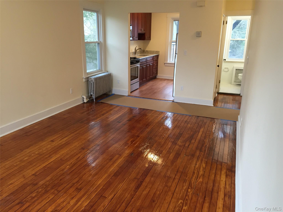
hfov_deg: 61.7
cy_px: 106
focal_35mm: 29
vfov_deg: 48.2
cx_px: 142
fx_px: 237
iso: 64
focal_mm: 4.15
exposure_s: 1/30
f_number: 2.2
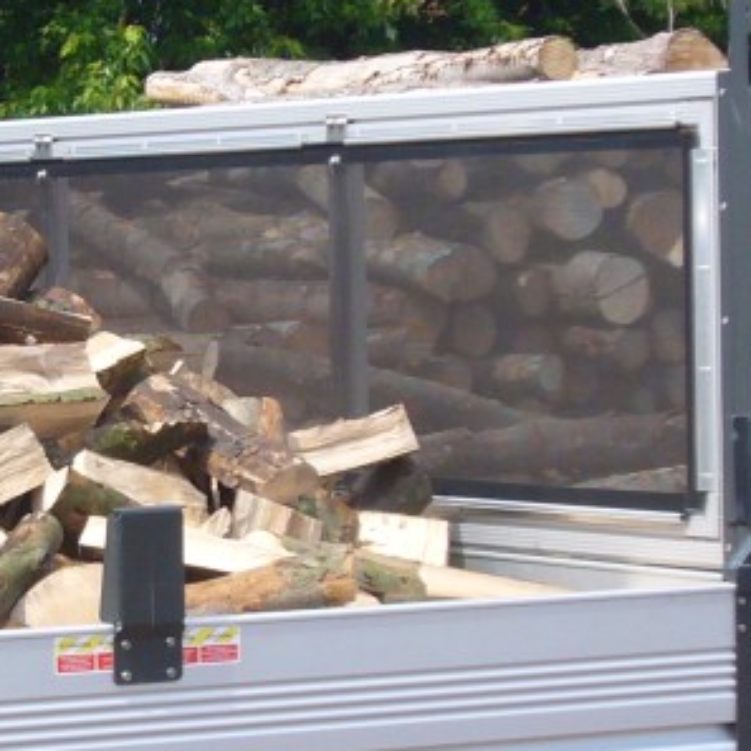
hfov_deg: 9.0
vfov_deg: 9.1
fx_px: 4737
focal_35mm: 193
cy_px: 534
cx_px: -119
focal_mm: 8.8
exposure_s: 1/400
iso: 80
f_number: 3.8
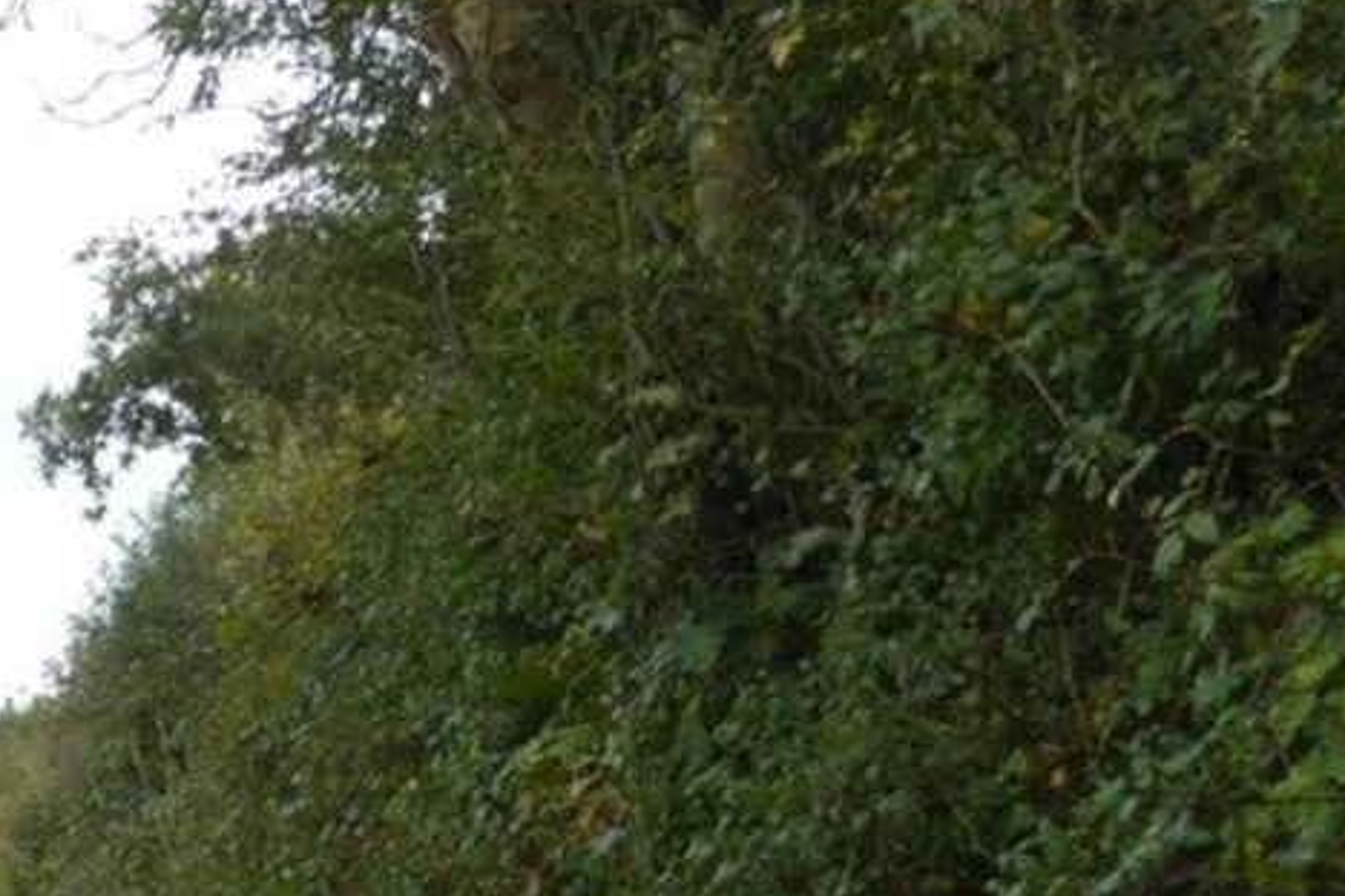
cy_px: 1008
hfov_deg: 22.3
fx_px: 2989
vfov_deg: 16.5
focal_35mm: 80
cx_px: -468
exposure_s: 1/200
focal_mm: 4.3
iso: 100
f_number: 3.3
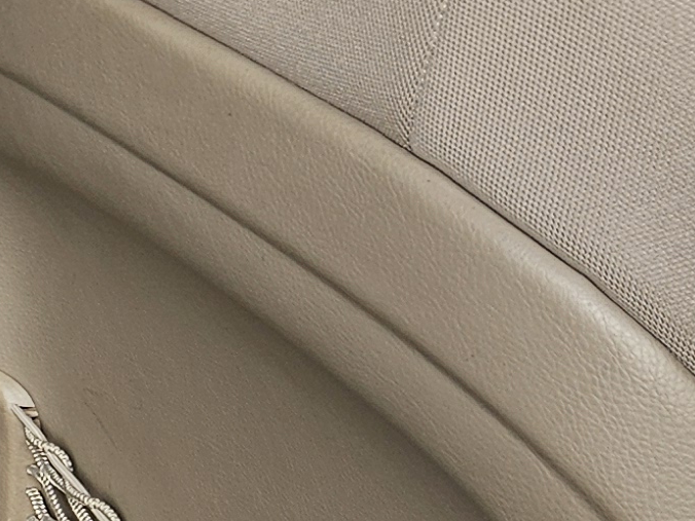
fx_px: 2731
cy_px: 402
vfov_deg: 10.9
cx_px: -990
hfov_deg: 11.7
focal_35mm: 136
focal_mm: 5.4
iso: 25
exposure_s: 1/282
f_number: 1.8
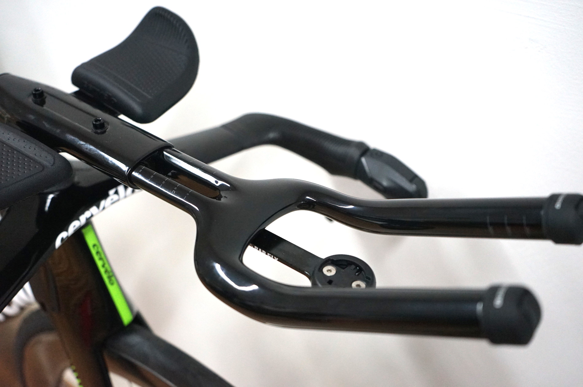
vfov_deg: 34.1
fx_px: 631
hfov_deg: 49.6
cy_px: 194
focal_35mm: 39
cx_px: 292
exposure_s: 1/160
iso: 3200
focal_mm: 39
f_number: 4
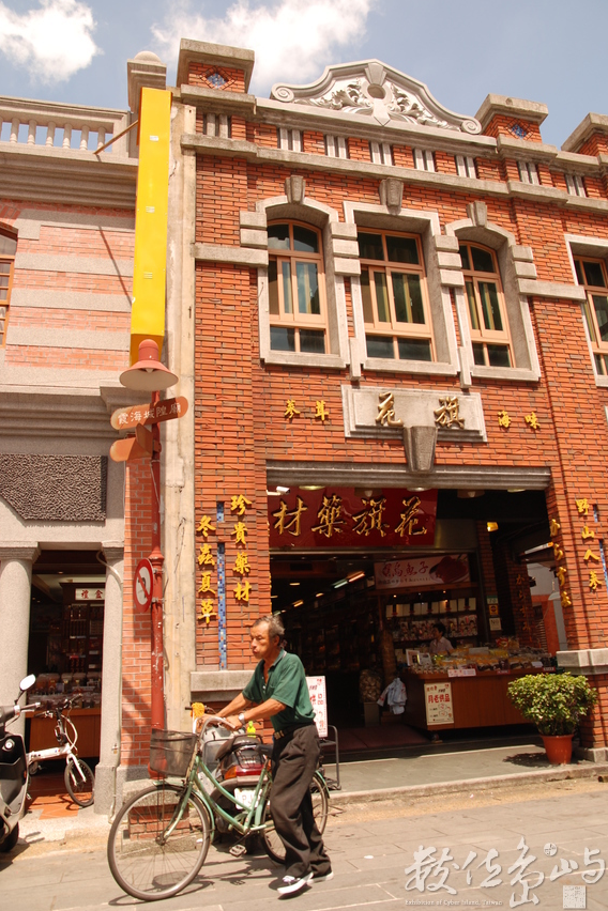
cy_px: 452
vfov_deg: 29.4
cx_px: 302
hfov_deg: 19.9
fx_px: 1735
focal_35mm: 69
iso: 160
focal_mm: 45
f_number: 9
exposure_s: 1/320
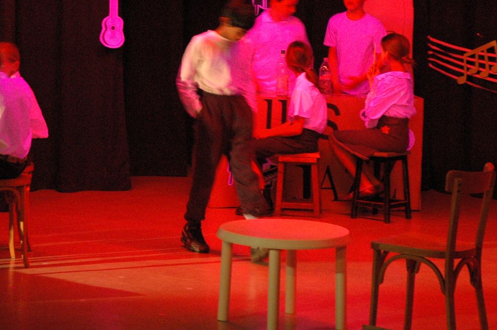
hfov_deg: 17.7
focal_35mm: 115
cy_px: 79
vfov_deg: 11.9
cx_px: 145
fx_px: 1586
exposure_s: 1/13
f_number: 4.5
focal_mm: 50
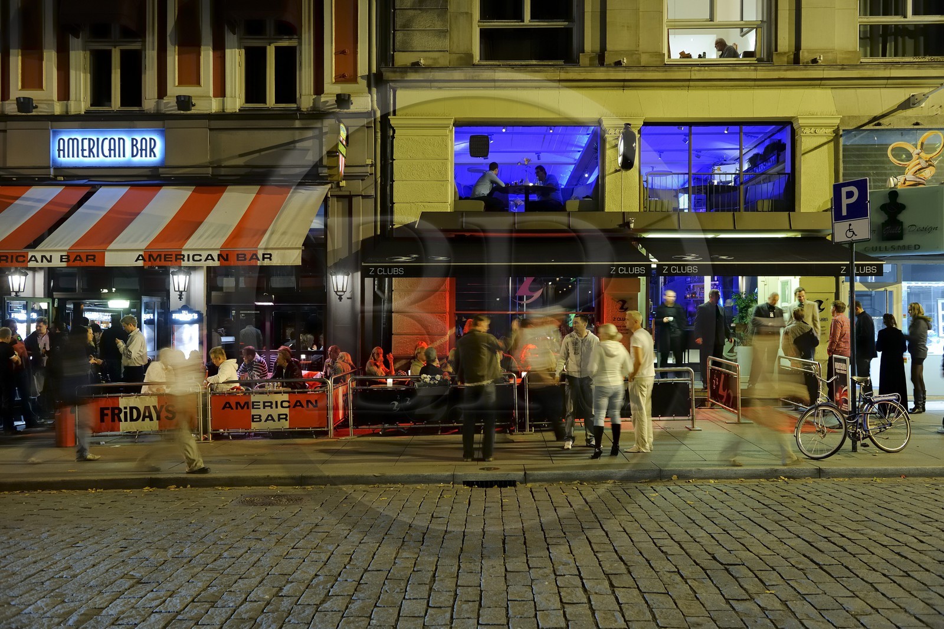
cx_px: 472
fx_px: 891
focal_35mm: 34
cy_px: 314
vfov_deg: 38.9
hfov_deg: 55.8
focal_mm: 34
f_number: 4.5
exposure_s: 1/3.33
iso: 800
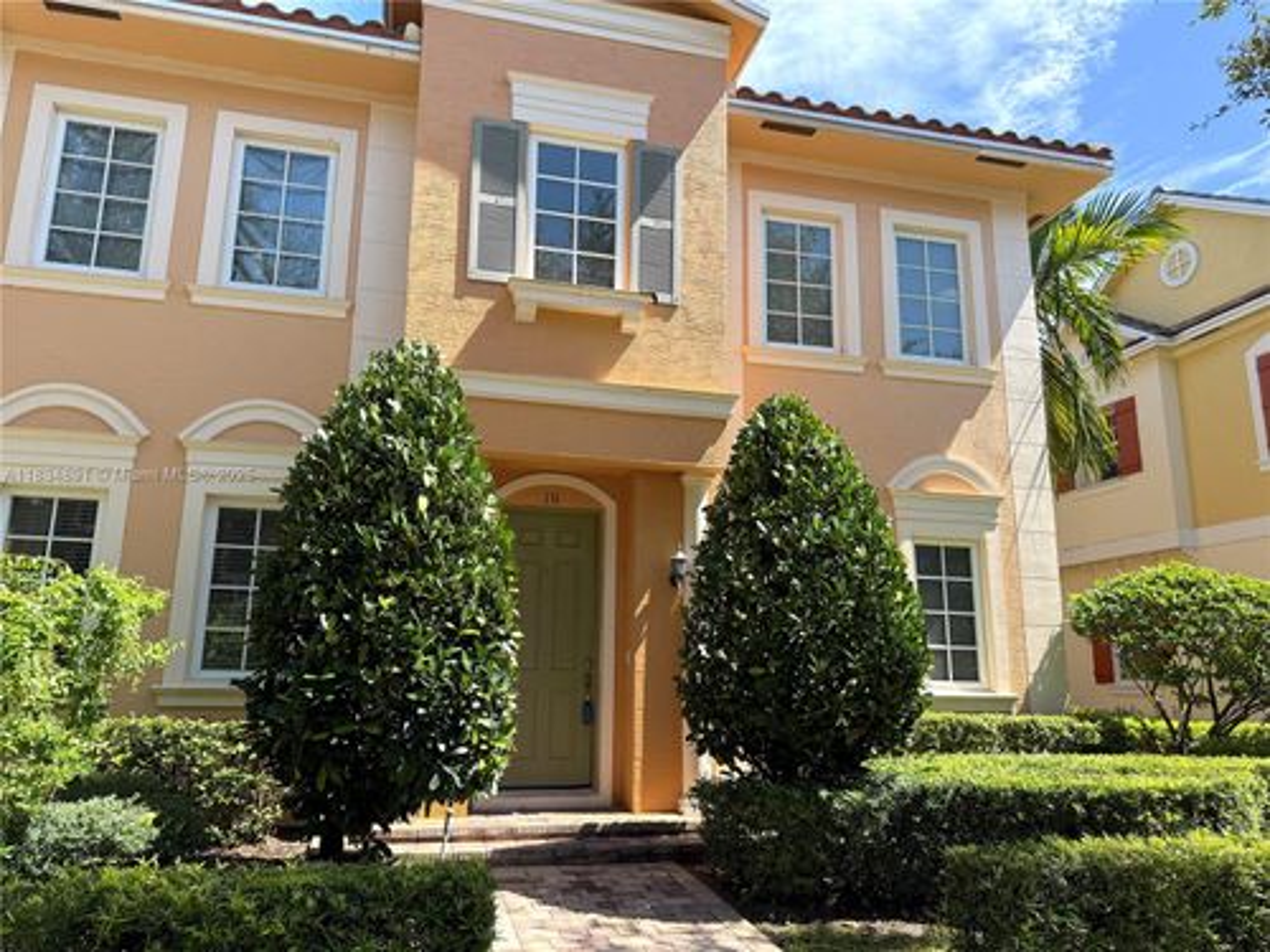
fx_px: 881
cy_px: 476
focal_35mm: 24
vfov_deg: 56.8
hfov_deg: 71.6
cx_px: 635
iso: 100
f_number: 1.78
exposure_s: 1/1812
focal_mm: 6.76
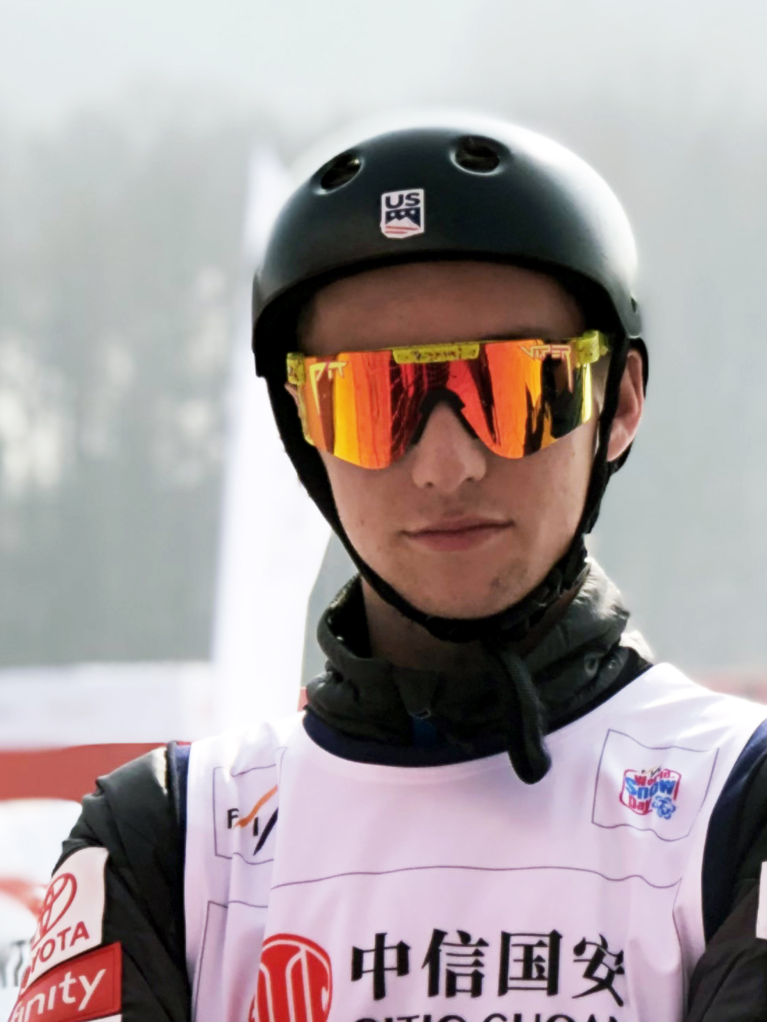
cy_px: 775
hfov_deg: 9.4
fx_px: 4608
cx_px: 879
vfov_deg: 12.6
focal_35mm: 156
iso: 20
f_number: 2.8
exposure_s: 1/1200
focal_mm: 6.6
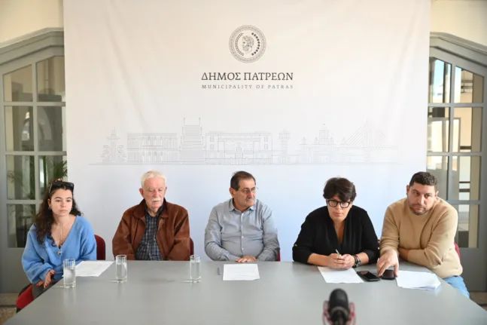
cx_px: 244
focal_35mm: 31
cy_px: 162
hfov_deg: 60.3
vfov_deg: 42.3
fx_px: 419
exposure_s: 1/200
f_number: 2.8
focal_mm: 31
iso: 1000
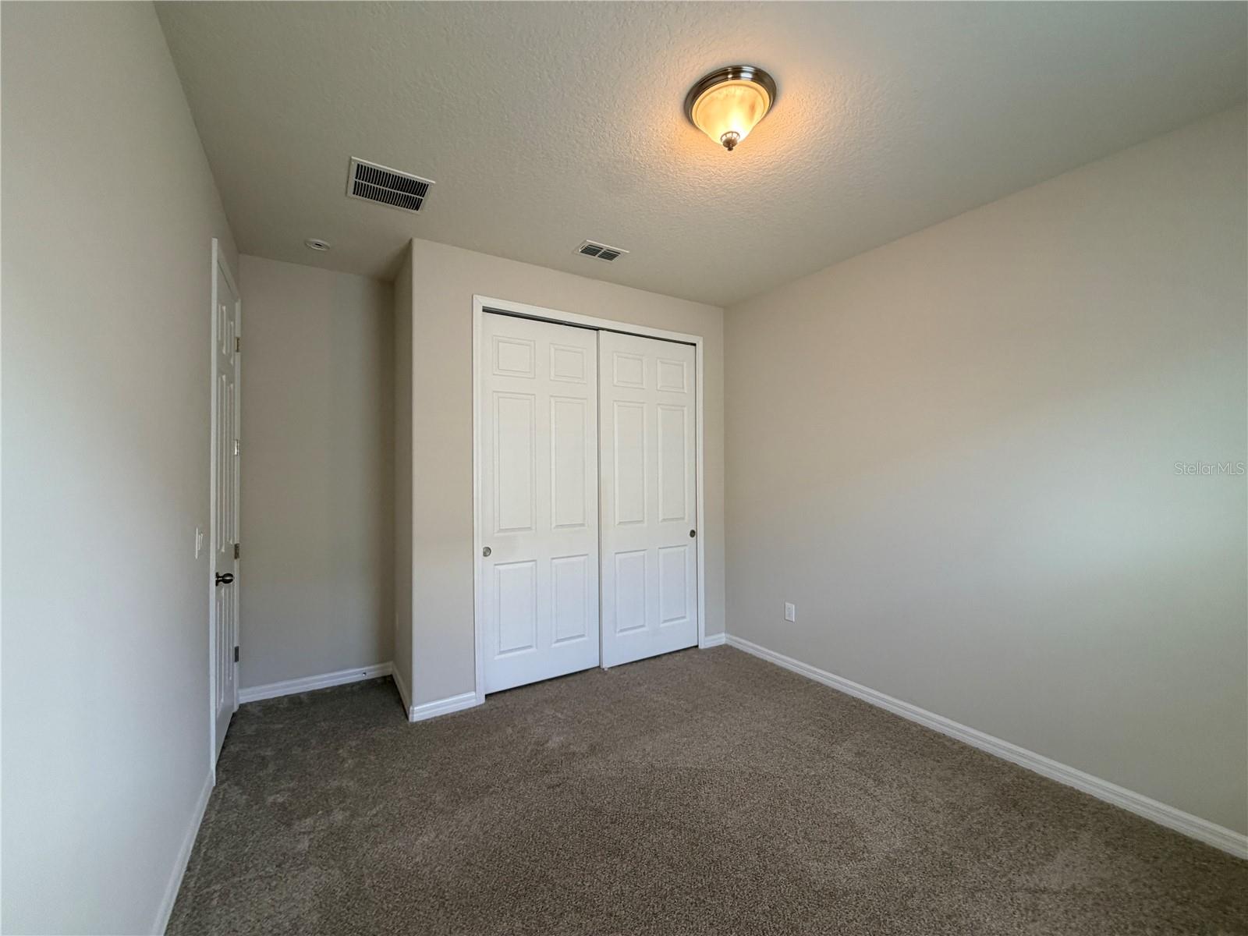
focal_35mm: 14
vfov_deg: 85.7
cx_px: 624
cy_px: 468
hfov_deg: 102.1
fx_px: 505
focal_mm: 2.22
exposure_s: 1/64
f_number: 2.2
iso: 160
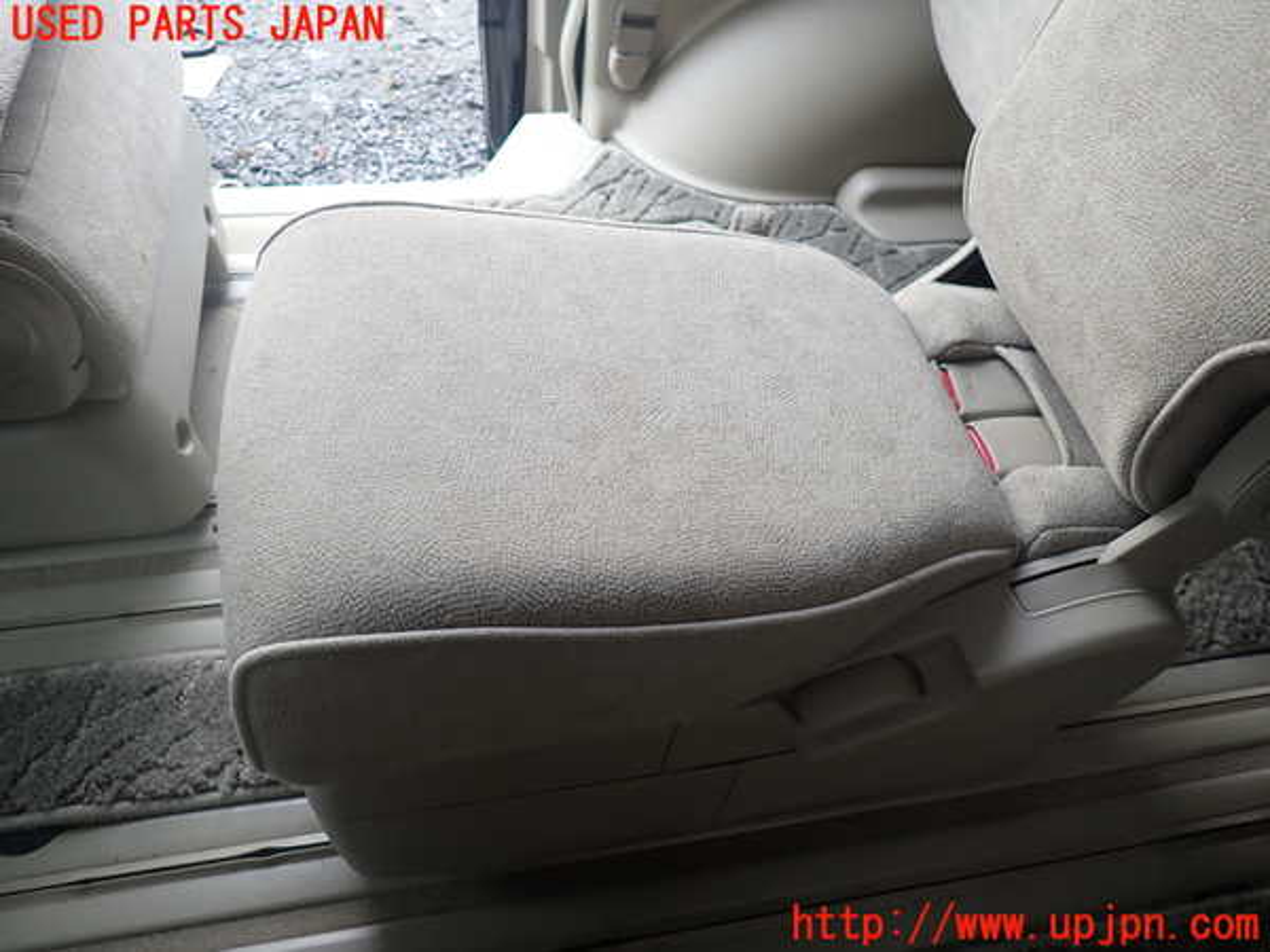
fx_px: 917
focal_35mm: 25
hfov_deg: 69.4
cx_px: 635
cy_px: 476
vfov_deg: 54.9
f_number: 2
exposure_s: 1/100
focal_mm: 4.5
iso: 100
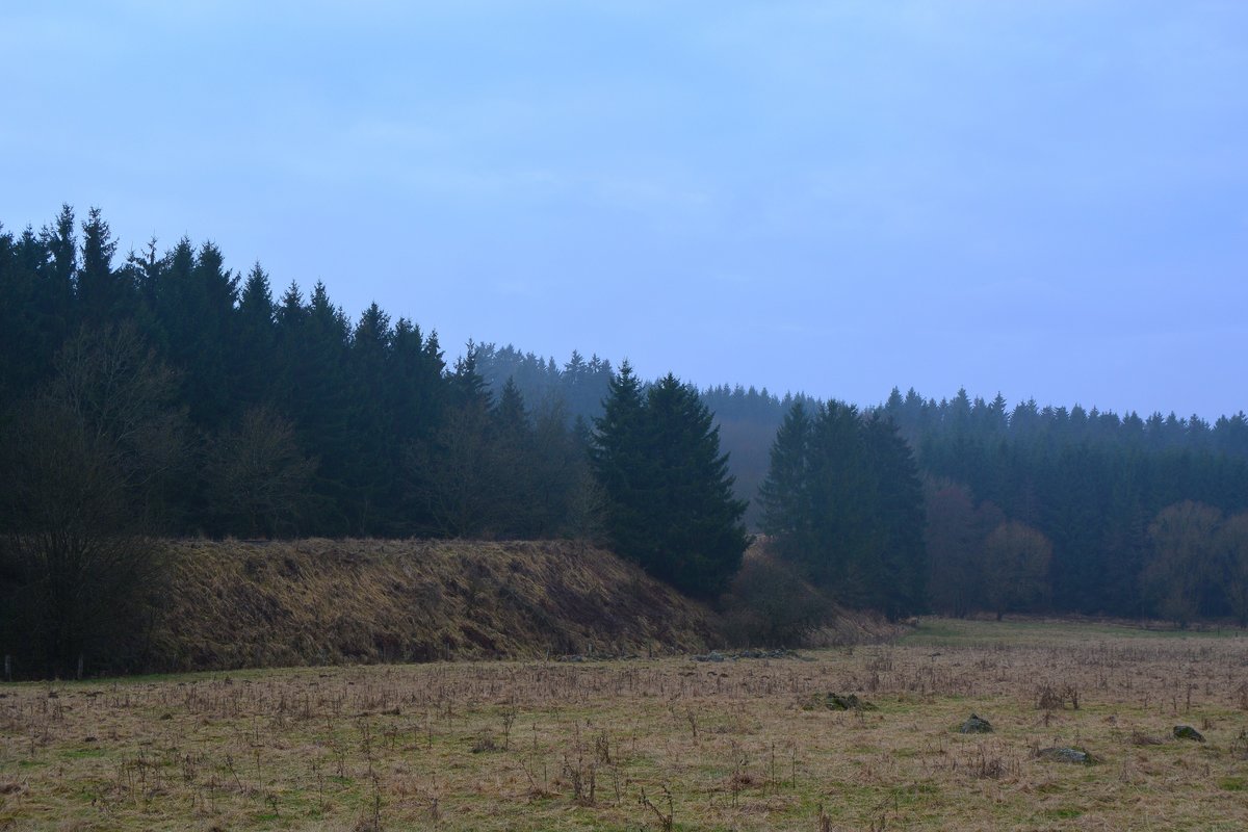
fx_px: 1664
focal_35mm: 48
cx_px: 624
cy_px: 416
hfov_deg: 41.1
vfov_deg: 28.1
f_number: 10
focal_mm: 32
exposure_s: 1/30
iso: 100
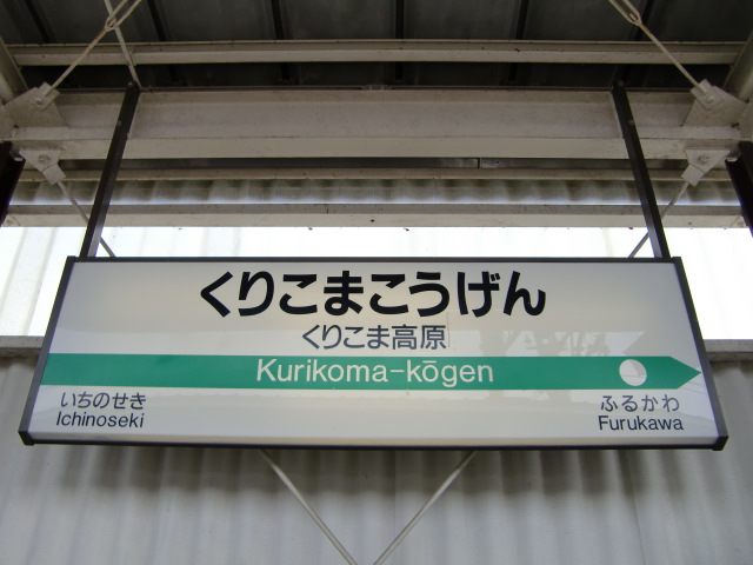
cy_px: 282
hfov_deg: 63.4
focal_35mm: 28
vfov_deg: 49.7
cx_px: 376
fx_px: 609
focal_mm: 4.9
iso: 64
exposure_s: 1/500
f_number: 2.6
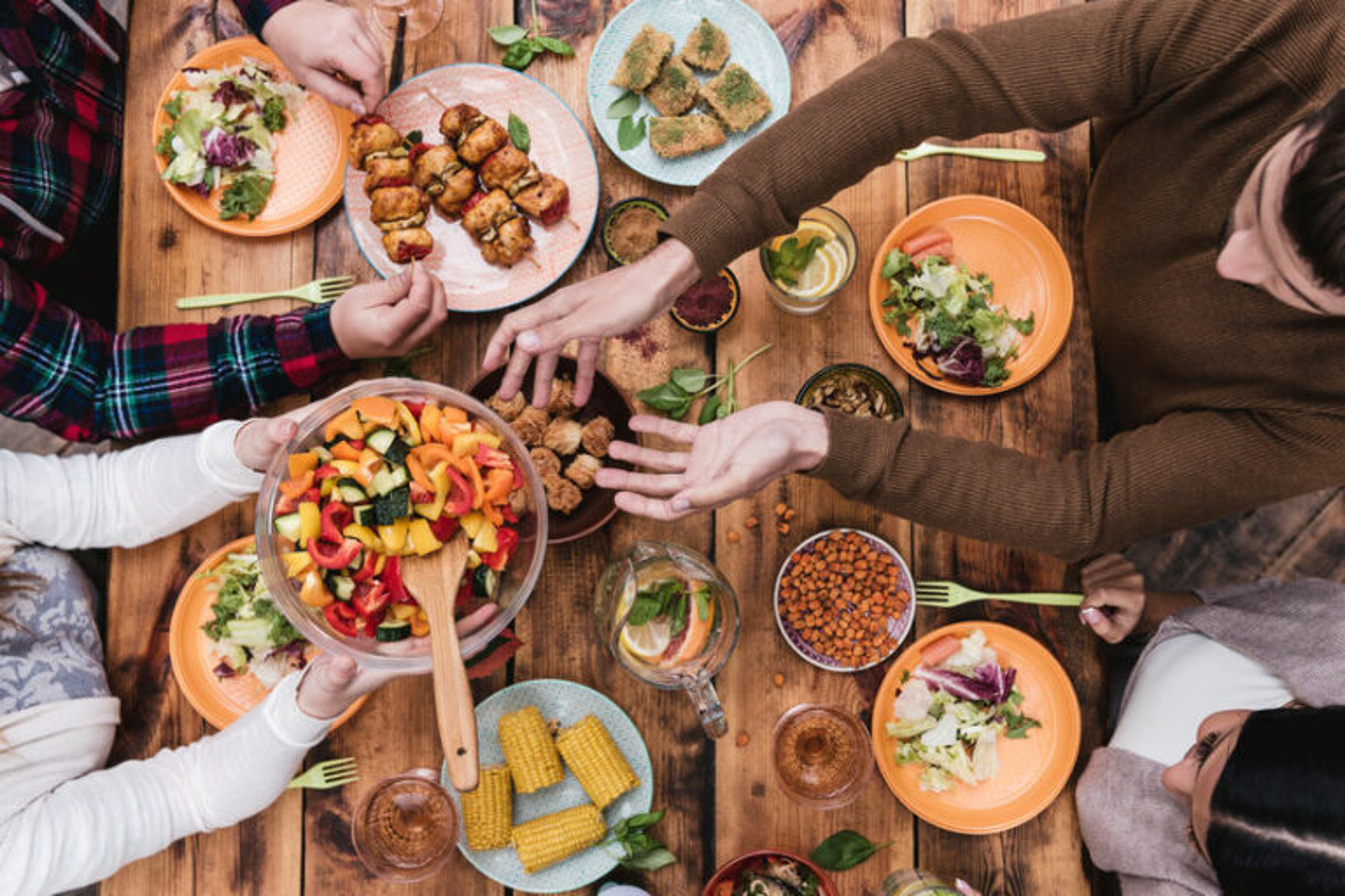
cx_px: 672
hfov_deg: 46.4
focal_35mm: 42
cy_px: 448
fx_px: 1569
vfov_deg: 31.9
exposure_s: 1/200
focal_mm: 42
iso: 200
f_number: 4.5
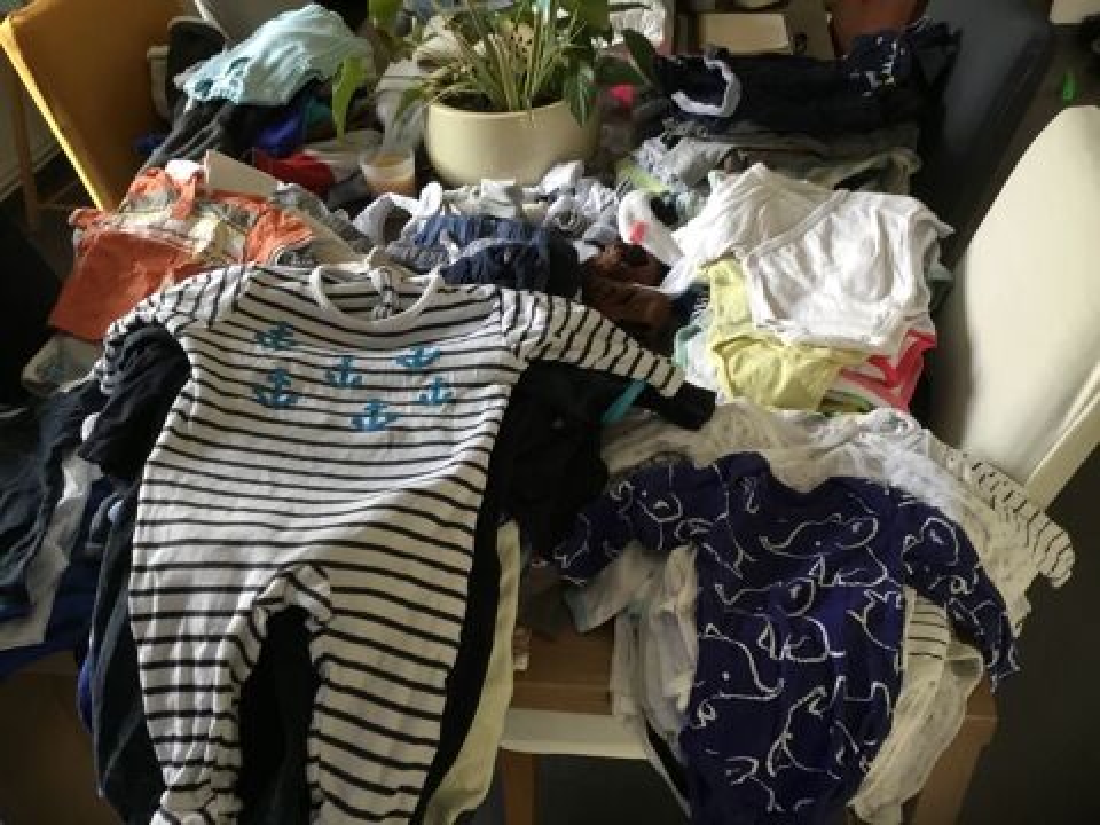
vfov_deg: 45.4
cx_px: 550
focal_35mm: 31
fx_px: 985
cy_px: 412
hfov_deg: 58.4
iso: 125
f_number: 2.4
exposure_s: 1/33
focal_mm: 3.3
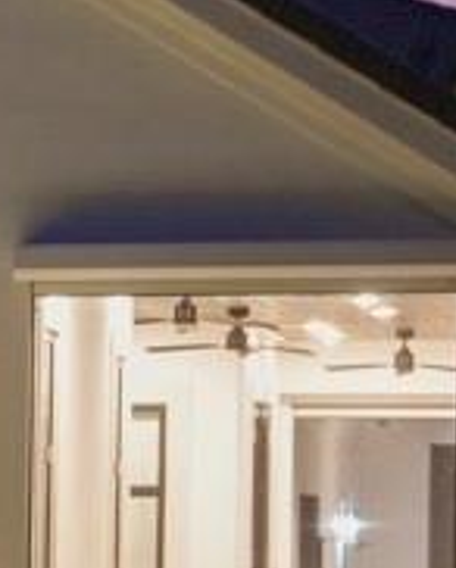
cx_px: -1840
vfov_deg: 6.0
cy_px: 710
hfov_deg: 4.2
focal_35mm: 321
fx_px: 5406
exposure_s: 1/1.67
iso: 2500
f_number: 2.8
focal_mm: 39
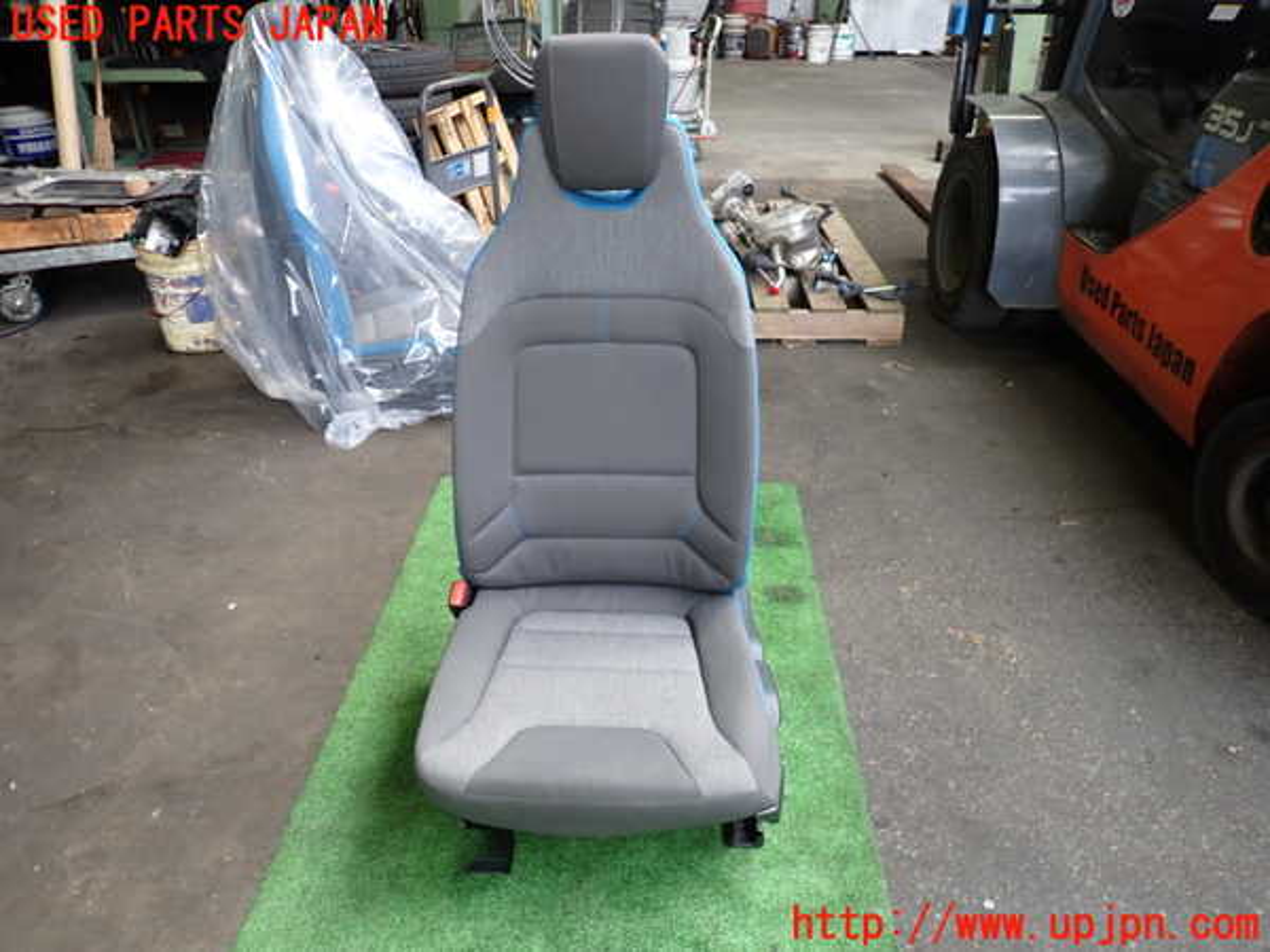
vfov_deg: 54.9
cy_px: 476
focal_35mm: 25
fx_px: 917
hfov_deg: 69.4
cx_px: 635
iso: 200
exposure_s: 1/125
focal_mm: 4.5
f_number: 2
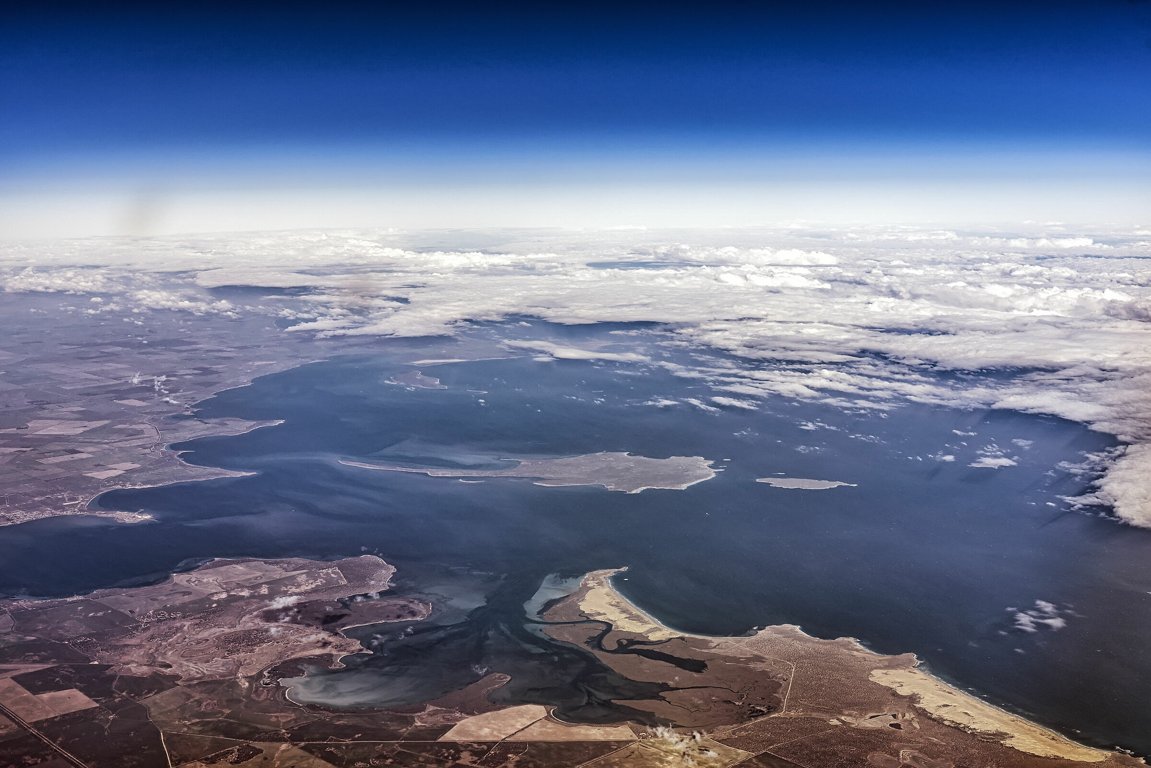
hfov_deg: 47.4
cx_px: 576
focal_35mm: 41
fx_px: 1311
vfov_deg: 32.6
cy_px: 384
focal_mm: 41
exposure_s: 1/500
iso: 100
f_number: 7.1
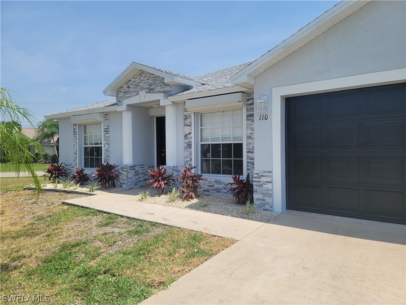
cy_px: 152
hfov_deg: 69.4
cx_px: 203
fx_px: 293
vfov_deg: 54.9
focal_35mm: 25
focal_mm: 7
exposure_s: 1/1099
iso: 20
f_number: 1.8
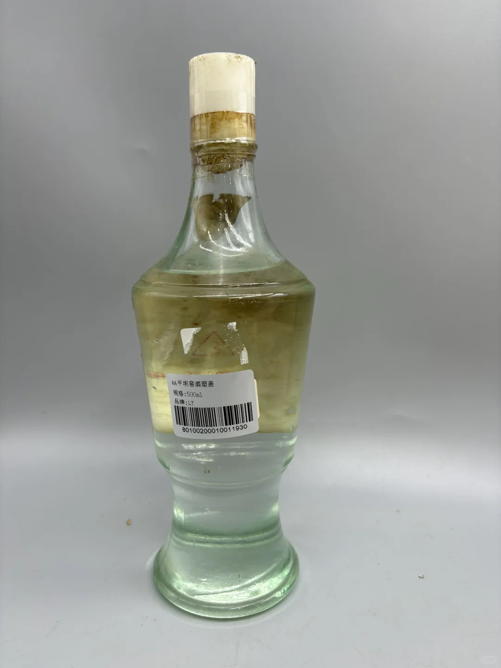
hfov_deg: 53.1
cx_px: 250
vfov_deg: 67.3
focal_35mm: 26
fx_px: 502
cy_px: 334
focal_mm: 5.96
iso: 40
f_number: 1.6
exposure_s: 1/176
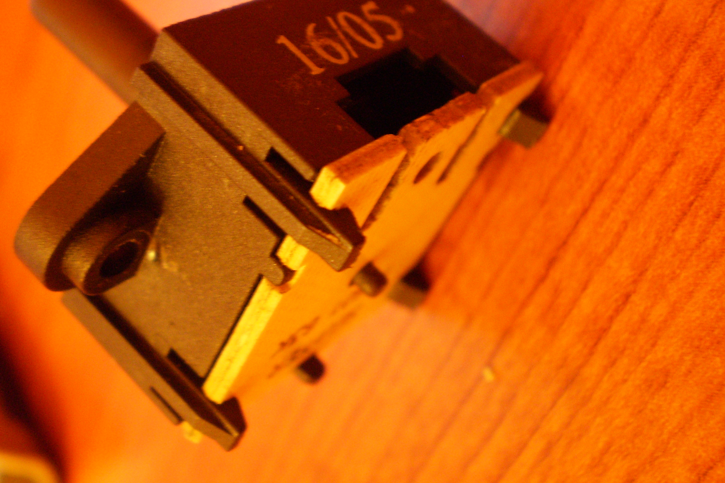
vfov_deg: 25.0
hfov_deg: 36.8
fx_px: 1087
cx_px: 306
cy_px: 183
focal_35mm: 54
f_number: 3.5
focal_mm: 7.4
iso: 250
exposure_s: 1/2
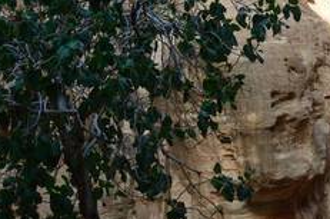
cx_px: 196
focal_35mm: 200
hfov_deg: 10.3
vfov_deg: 6.8
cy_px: 55
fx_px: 1830
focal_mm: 44
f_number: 4.5
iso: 140
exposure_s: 1/160
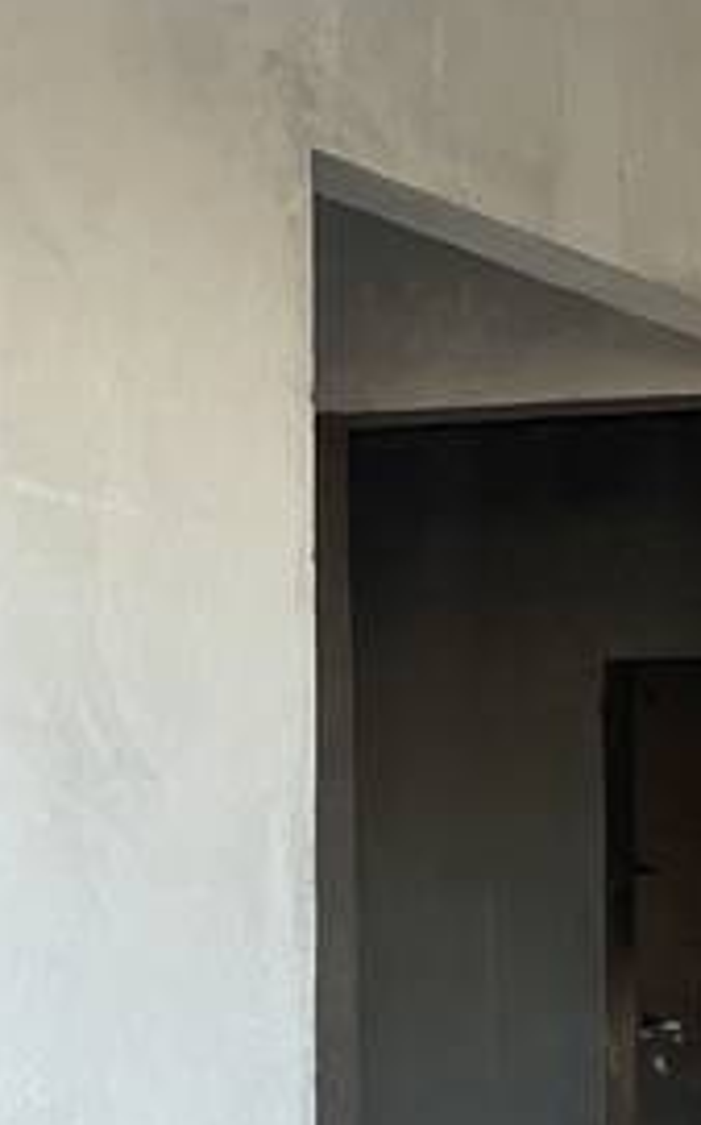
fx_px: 3368
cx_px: 1497
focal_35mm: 110
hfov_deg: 10.7
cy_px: 1196
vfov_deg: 18.3
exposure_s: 1/121
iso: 125
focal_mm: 4.2
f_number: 1.6
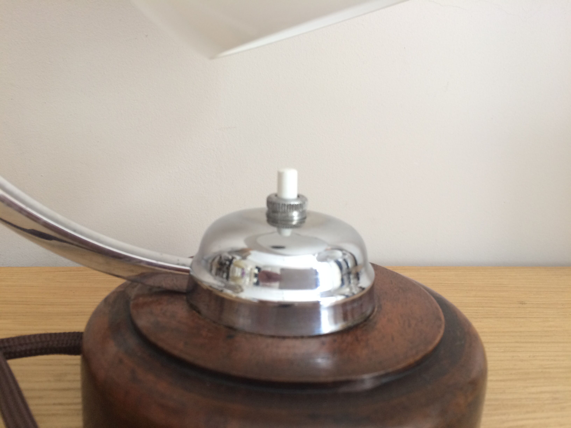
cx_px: 286
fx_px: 478
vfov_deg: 48.2
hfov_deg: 61.7
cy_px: 214
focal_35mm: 29
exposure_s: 1/33
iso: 100
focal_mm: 4.15
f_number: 2.2
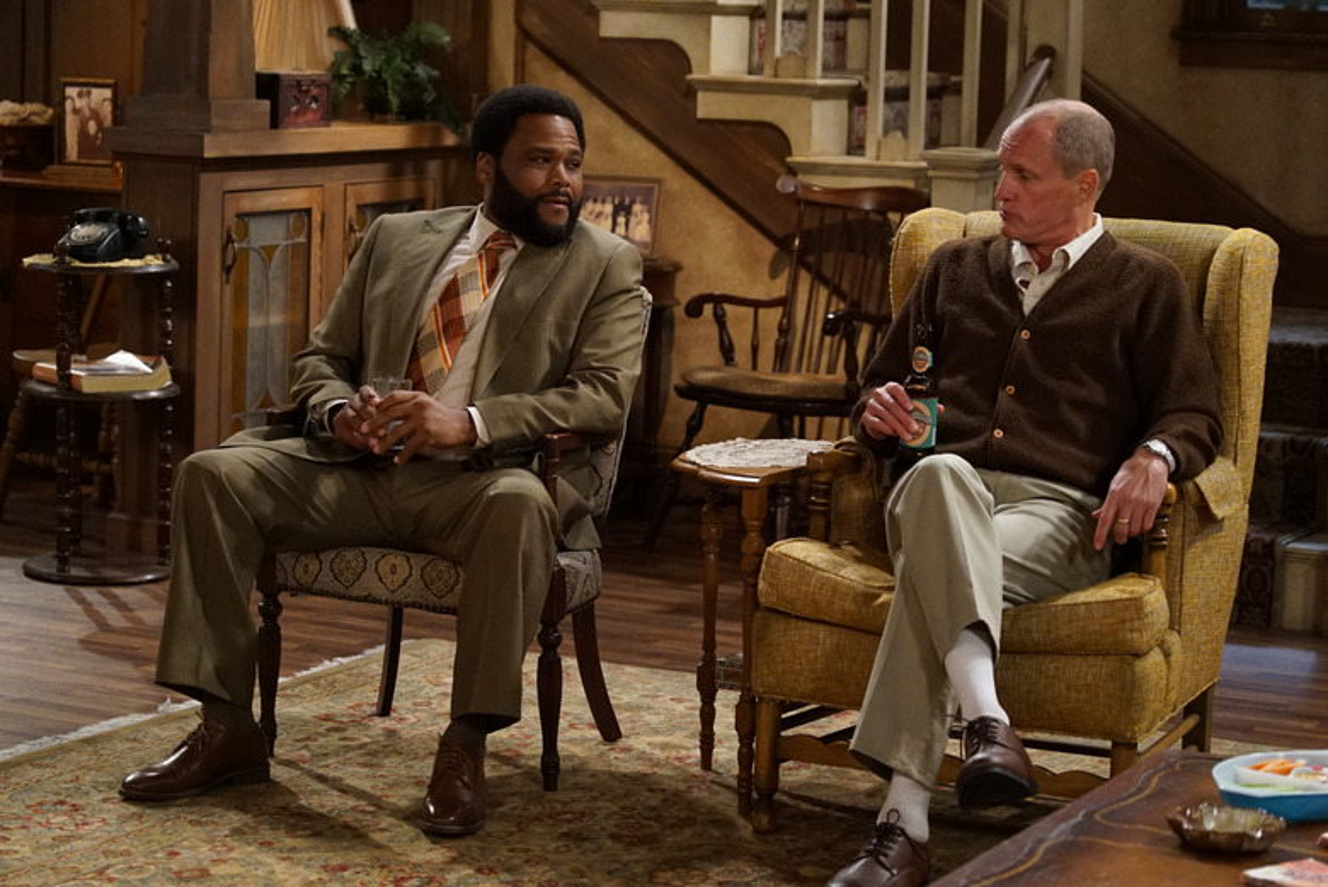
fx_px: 3396
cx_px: 664
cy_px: 444
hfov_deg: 22.1
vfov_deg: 14.9
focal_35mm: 92
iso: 8000
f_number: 4
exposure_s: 1/160
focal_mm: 92
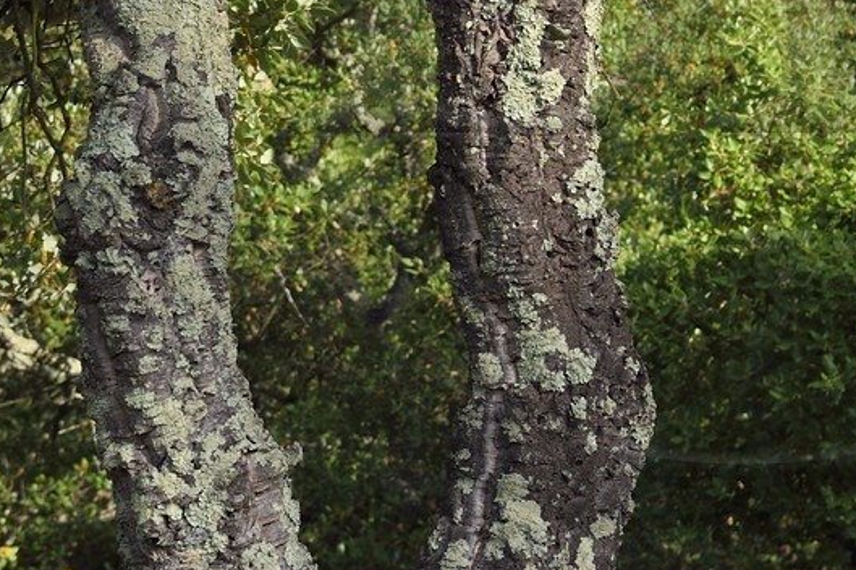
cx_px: 746
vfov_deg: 11.1
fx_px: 2875
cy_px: -130
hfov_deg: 16.7
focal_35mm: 121
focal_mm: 40
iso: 200
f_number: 6.3
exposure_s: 1/640
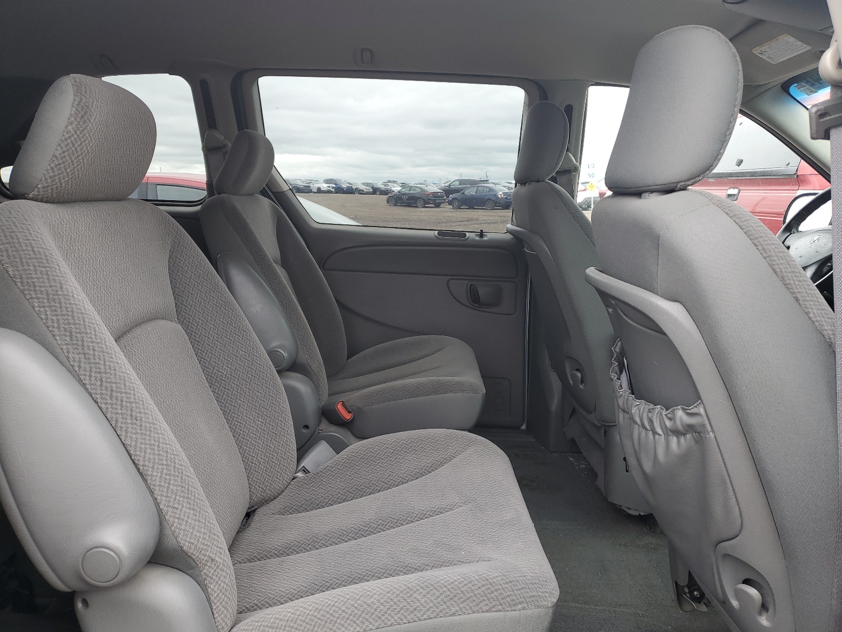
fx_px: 632
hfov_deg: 67.3
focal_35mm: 26
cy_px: 316
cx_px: 421
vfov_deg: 53.1
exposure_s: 1/145
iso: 50
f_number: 1.5
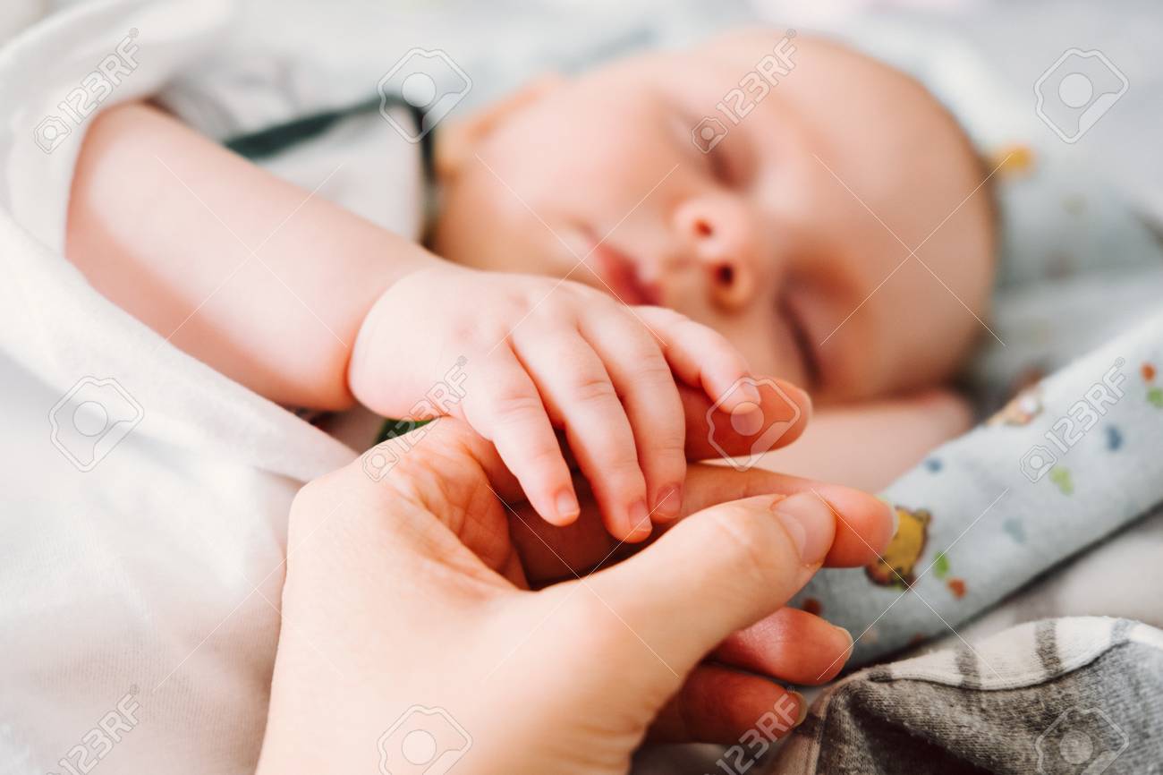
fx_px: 1712
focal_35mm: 53
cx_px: 582
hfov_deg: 37.5
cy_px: 388
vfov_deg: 25.5
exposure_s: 1/40
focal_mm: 35
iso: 500
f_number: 2.8
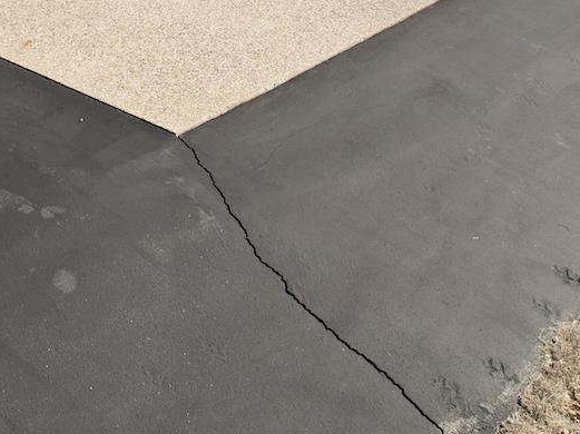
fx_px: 871
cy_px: -25
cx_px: 109
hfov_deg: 35.5
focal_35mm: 52
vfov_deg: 26.2
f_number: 2.8
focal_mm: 8.38
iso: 140
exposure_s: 1/240
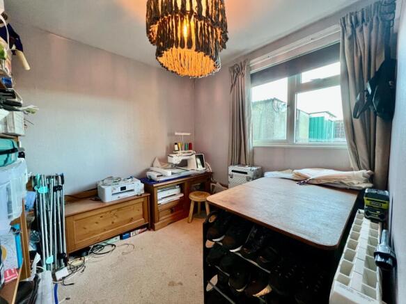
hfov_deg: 106.2
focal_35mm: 13
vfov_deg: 89.9
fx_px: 152
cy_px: 152
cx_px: 203
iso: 250
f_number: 1.8
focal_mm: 1.57
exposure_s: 1/50
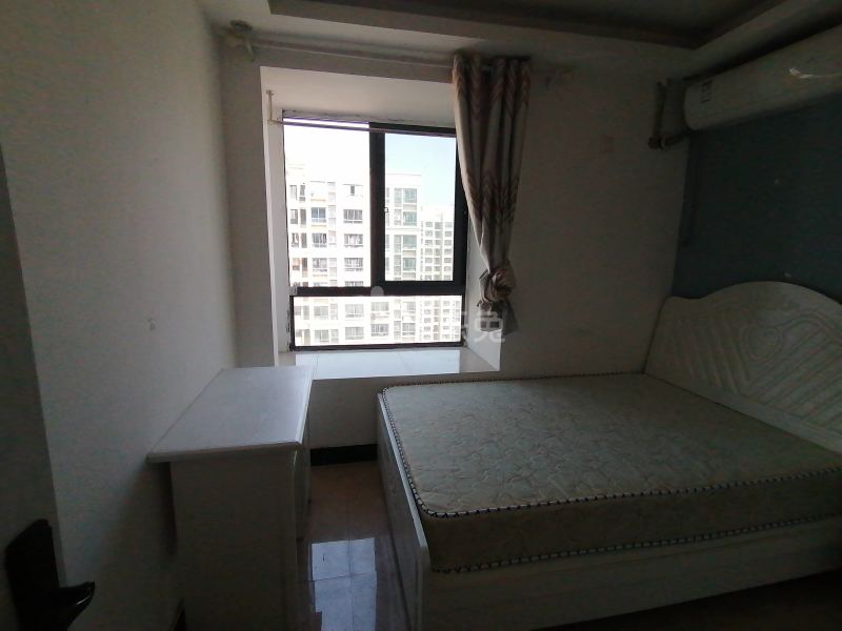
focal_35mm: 17
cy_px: 316
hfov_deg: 91.0
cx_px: 421
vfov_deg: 74.7
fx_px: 414
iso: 160
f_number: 2.4
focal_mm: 1.78
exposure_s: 1/589
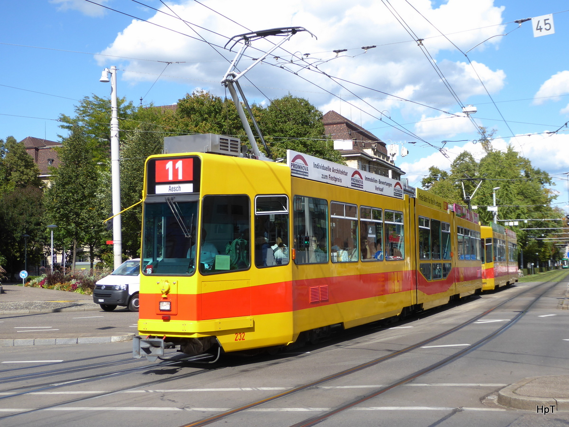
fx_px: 805
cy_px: 214
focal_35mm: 49
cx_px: 284
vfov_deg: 29.7
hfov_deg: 38.9
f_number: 4
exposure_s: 1/400
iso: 80
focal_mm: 8.4
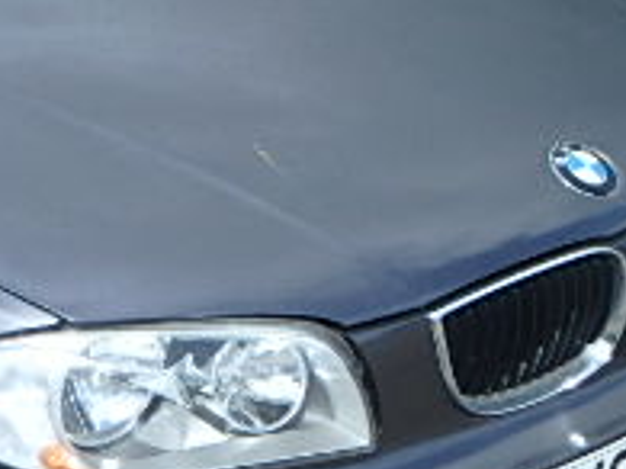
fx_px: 2133
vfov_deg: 12.5
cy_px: 202
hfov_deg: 15.9
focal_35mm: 118
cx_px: -183
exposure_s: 1/500
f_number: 5
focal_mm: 6.4
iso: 125
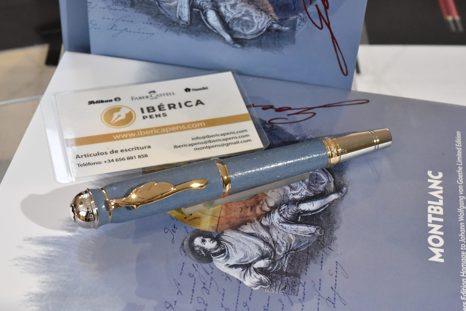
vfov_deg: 22.6
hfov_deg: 33.4
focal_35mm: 60
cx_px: 233
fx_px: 777
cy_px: 156
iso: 12800
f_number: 18
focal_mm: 60
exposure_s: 1/40
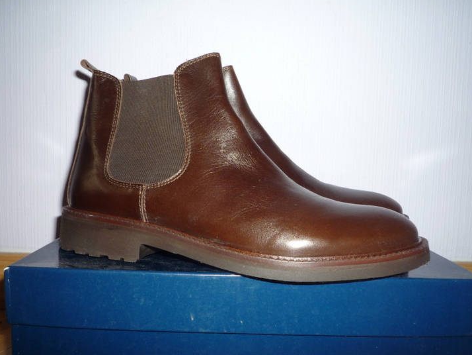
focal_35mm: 28
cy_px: 183
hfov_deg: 63.4
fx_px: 382
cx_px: 230
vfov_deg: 49.8
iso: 100
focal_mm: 4.4
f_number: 4
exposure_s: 1/30
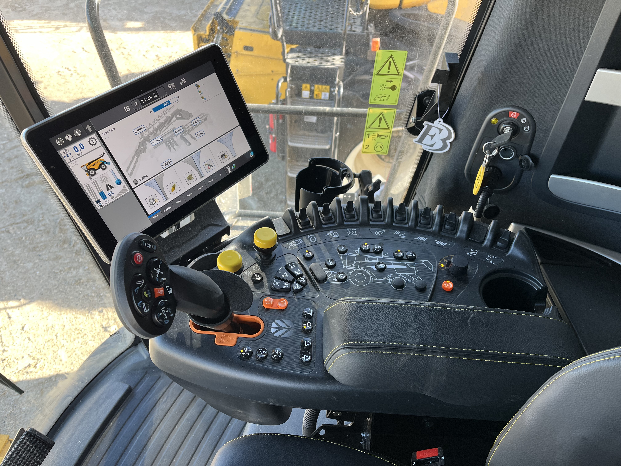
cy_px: 233
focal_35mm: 26
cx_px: 310
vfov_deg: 53.1
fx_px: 466
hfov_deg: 67.3
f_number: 1.6
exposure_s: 1/122
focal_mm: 5.1
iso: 50
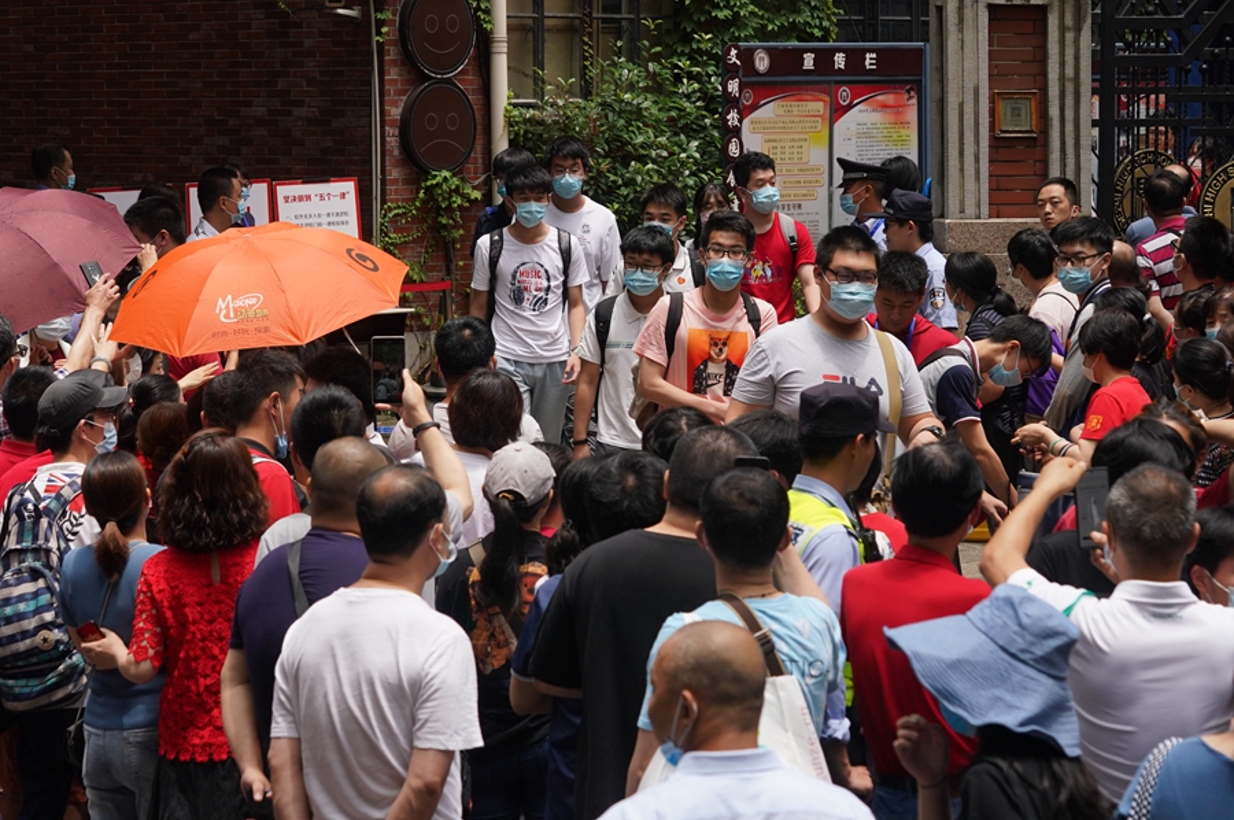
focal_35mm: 115
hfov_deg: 17.8
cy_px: 410
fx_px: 3938
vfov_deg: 11.9
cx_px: 617
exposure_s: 1/1000
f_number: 6.3
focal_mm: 77
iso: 500
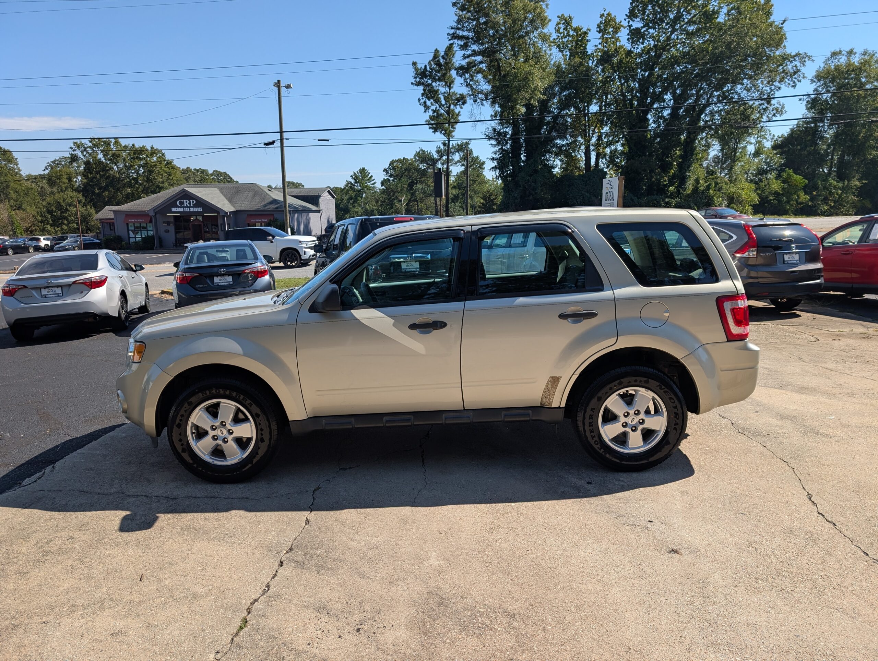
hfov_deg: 71.5
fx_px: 610
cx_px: 439
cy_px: 330
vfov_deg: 56.9
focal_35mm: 24
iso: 20
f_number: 1.68
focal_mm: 6.9
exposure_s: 1/917
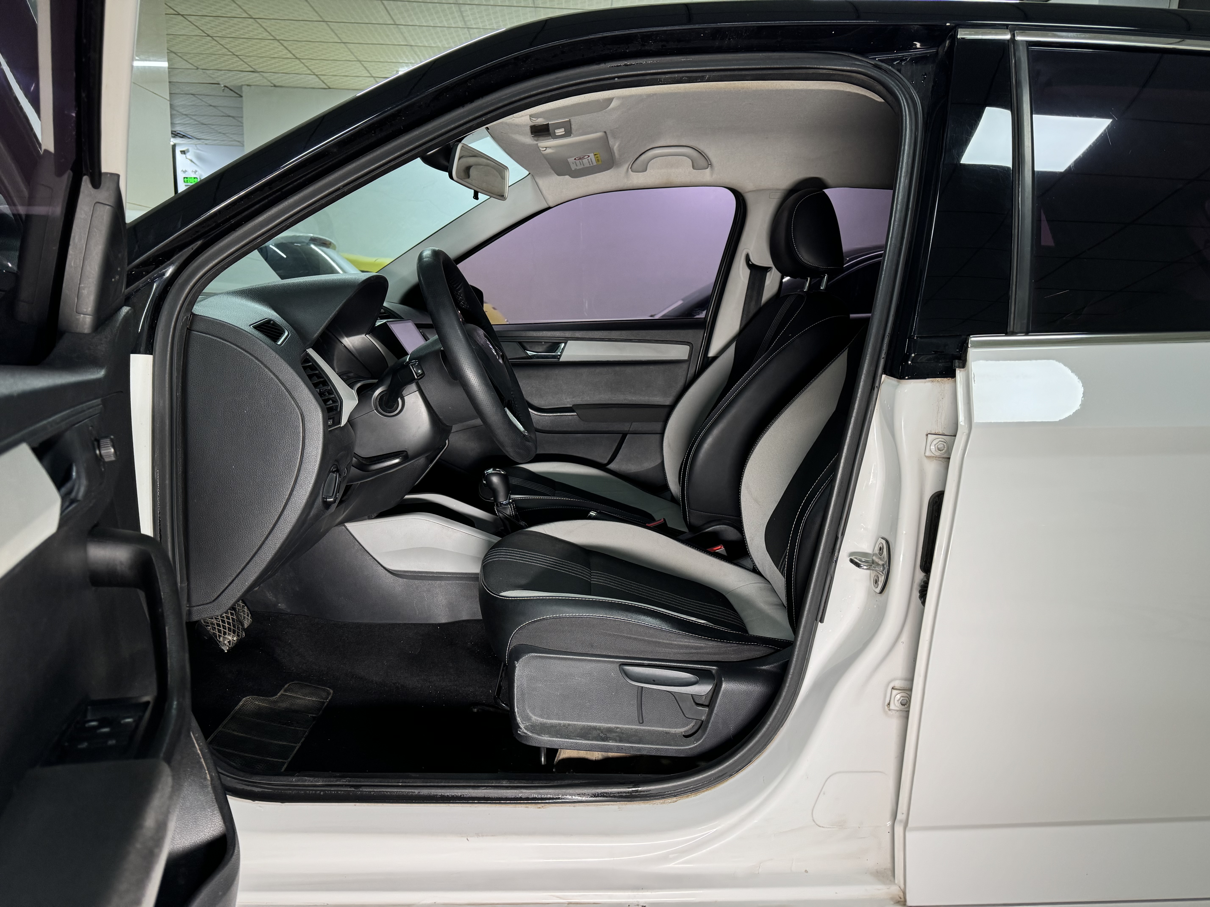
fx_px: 839
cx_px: 605
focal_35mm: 24
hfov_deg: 71.6
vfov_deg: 56.8
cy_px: 454
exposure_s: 1/121
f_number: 1.78
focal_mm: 6.76
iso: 160
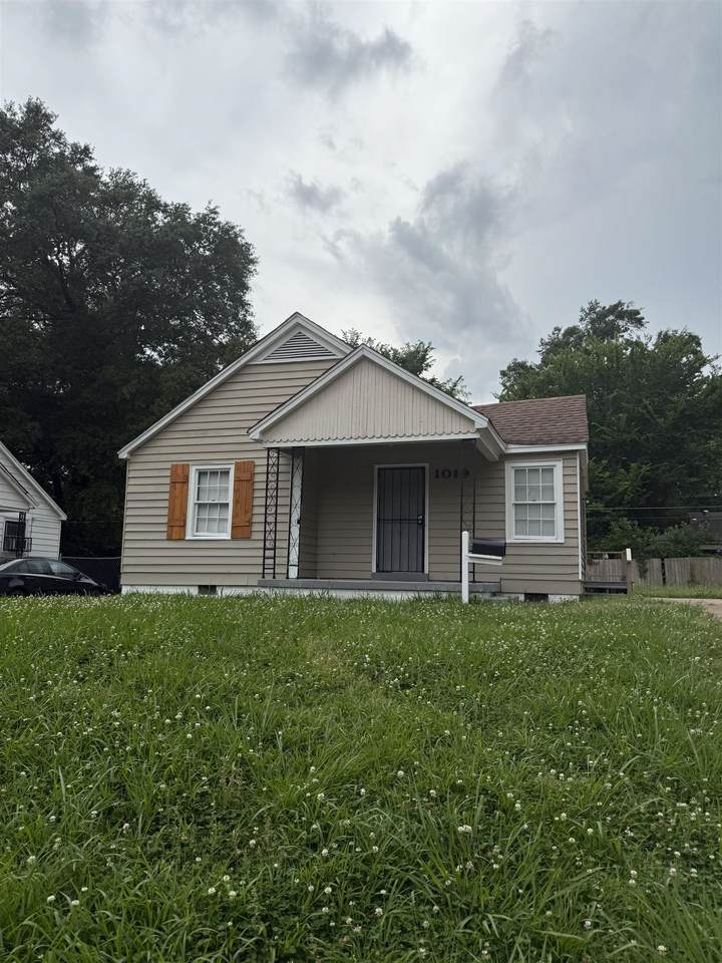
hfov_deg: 56.8
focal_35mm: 24
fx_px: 667
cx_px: 361
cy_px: 482
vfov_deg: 71.6
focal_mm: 6.76
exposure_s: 1/7353
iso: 80
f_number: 1.78
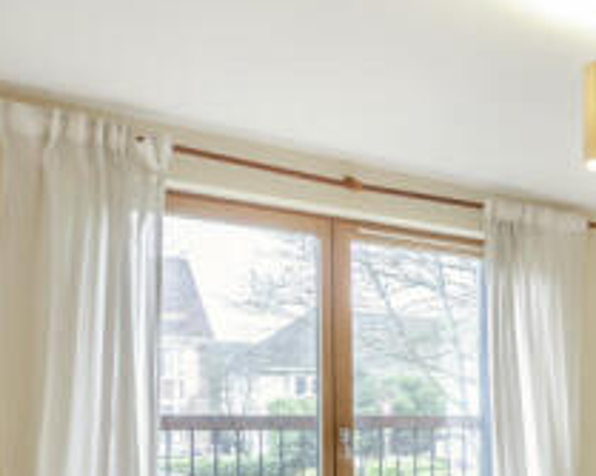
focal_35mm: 47
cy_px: 429
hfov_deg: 26.4
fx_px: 829
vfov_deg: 30.6
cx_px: 930
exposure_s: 1/13
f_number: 8
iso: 200
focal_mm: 16
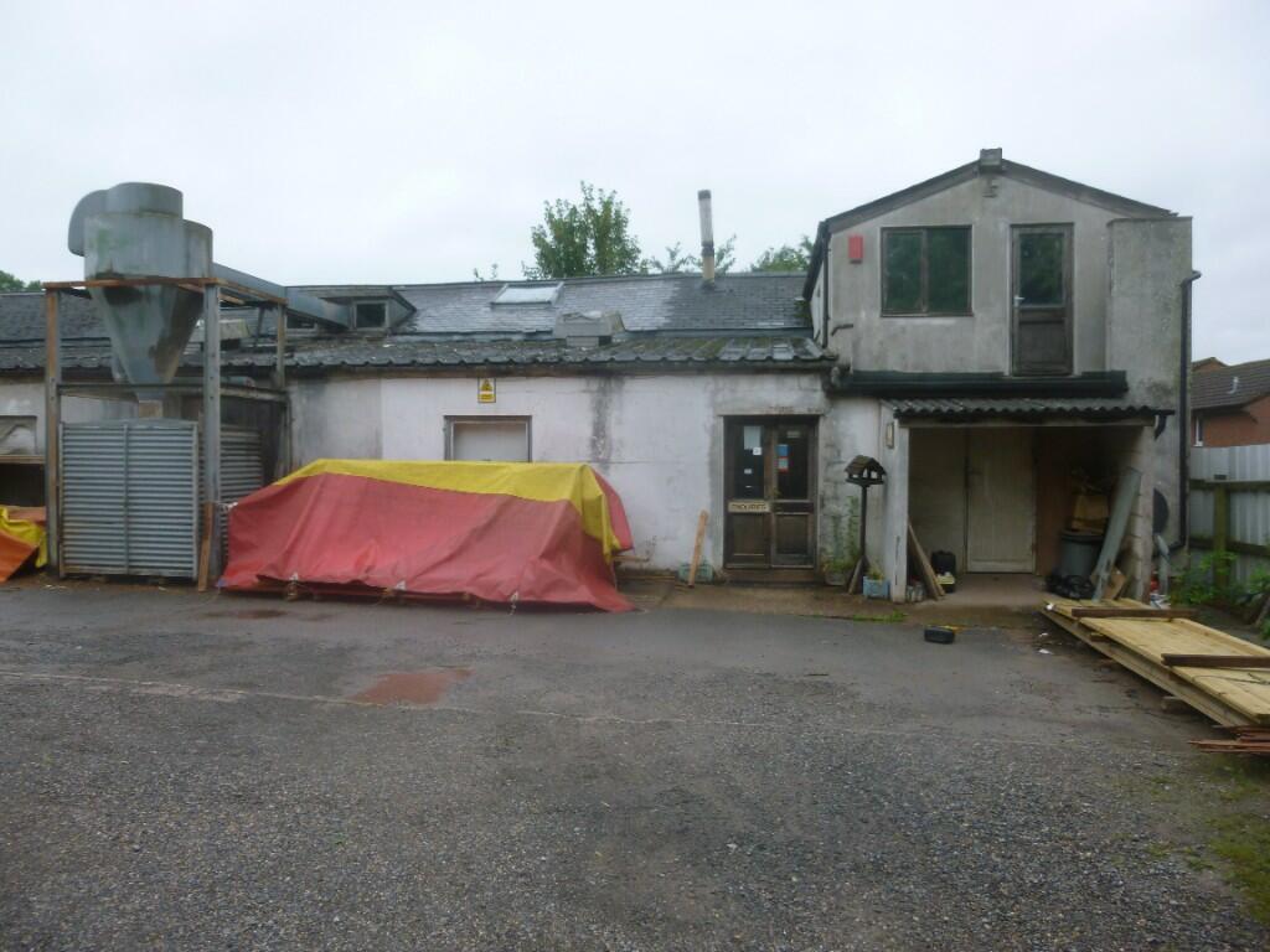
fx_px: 917
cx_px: 635
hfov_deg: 69.4
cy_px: 476
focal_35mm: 25
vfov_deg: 54.9
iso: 100
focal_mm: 4.5
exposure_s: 1/80
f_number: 3.1
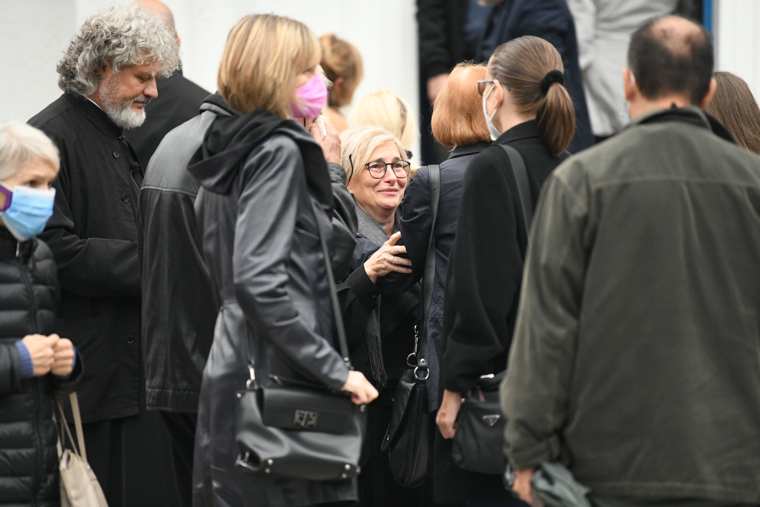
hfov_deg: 10.3
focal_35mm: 200
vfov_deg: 6.9
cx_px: 380
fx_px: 4222
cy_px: 254
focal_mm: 200
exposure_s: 1/8000
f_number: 2.8
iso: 5000
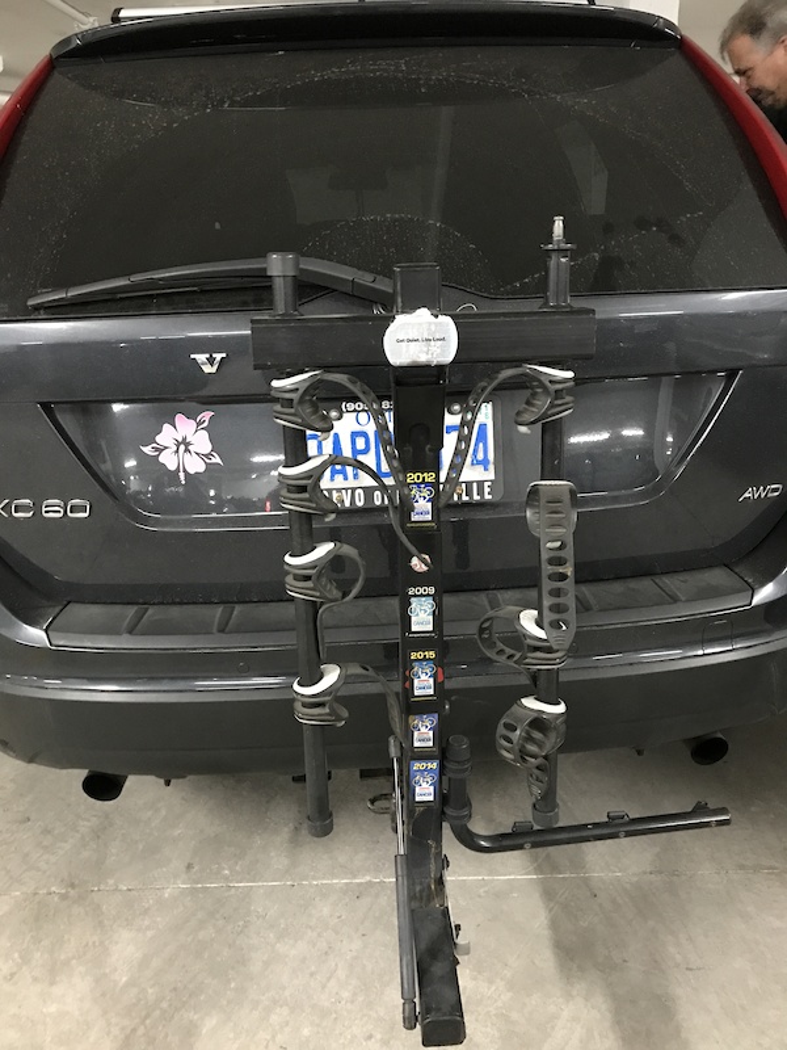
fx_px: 849
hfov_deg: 49.7
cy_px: 525
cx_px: 394
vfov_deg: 63.4
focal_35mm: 28
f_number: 1.8
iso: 80
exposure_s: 1/6
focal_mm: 3.99
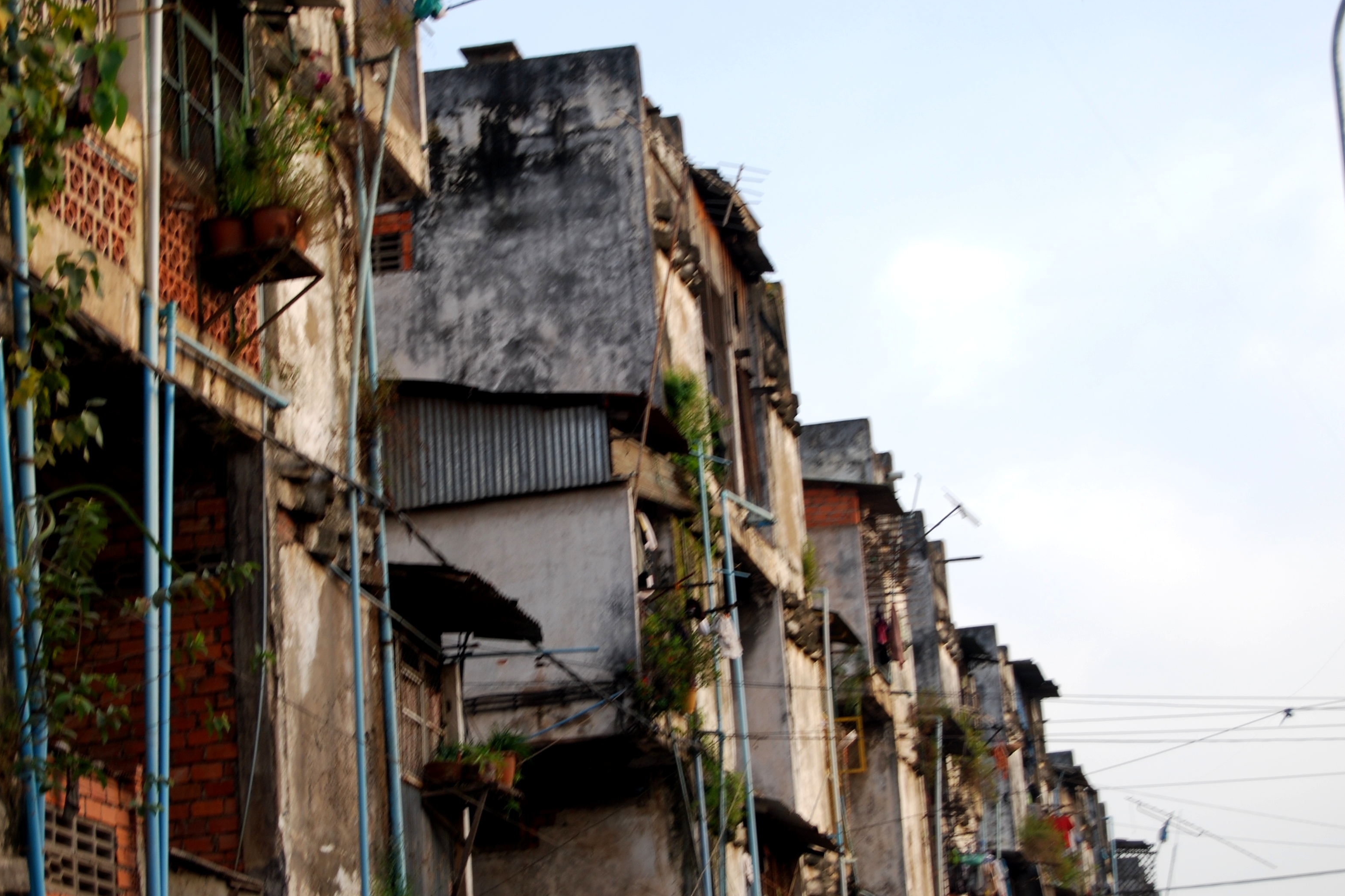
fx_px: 3213
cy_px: 475
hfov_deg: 23.6
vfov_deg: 15.9
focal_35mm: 86
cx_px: 569
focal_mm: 46
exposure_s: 1/125
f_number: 5.3
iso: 110
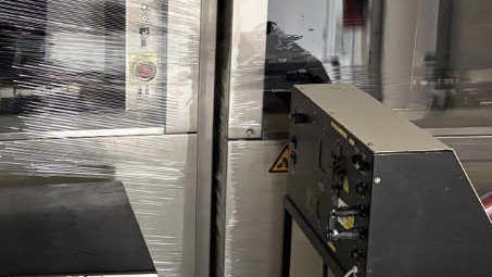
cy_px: 135
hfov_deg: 30.9
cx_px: 26
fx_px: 835
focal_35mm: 64
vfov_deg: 18.8
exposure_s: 1/33
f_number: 1.6
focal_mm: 5.96
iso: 640
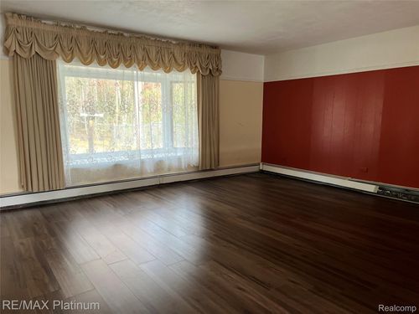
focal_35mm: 26
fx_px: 315
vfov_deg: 53.1
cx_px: 210
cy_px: 157
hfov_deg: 67.3
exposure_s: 1/60
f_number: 1.5
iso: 200
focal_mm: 5.7
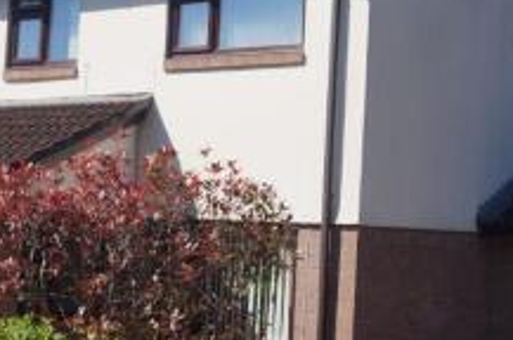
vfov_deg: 17.2
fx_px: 1124
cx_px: 215
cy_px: 209
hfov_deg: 25.7
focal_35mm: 79
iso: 100
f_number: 4
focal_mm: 24
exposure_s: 1/1250
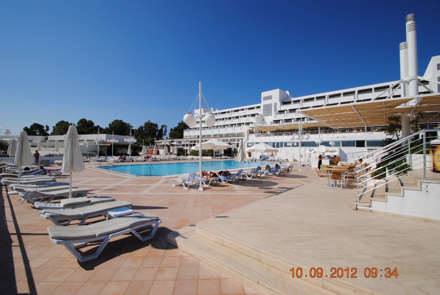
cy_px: 148
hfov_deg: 100.3
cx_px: 220
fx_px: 184
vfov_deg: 77.5
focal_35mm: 15
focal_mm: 10
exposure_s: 1/400
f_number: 10
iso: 100
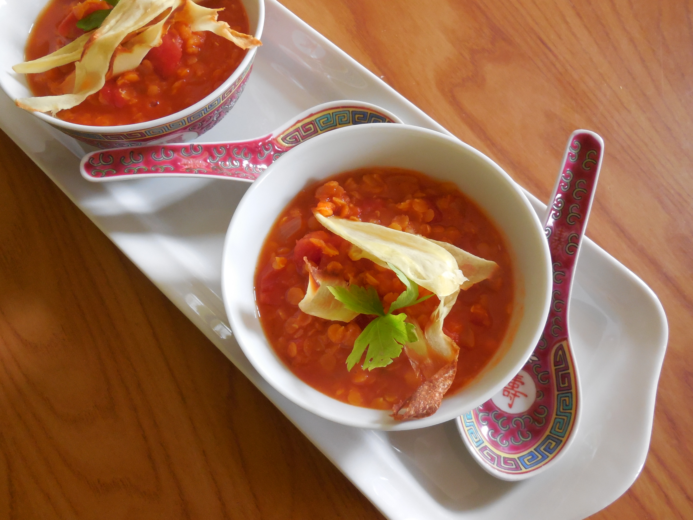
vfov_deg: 46.8
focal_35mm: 30
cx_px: 346
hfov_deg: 60.0
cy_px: 260
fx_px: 601
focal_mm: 5.3
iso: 400
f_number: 3.2
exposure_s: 1/10
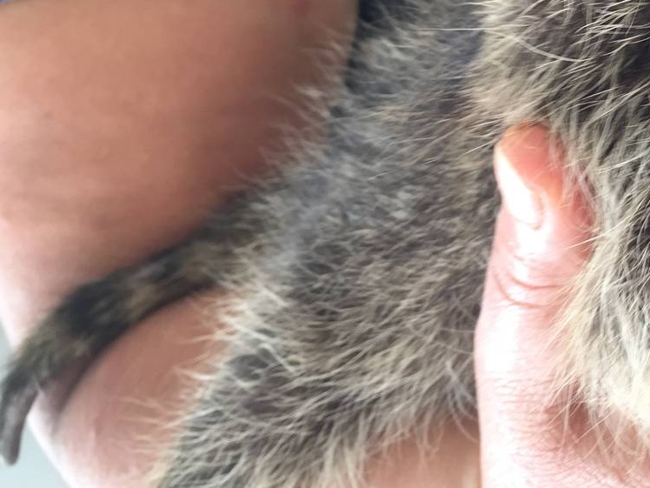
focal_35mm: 62
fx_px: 1164
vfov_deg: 23.0
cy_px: 43
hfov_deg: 29.3
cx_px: 639
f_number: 2.2
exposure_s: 1/60
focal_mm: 4.15
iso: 40
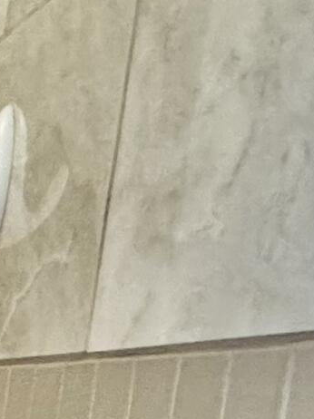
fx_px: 1102
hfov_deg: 7.8
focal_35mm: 91
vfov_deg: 20.0
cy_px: 520
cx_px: -1005
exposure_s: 1/60
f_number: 2.2
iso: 320
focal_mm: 2.22
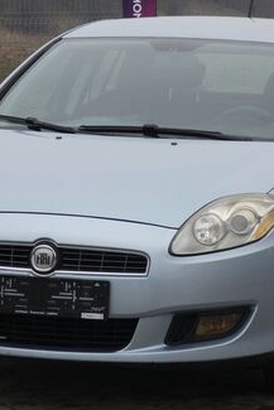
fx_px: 1904
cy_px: 218
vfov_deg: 12.3
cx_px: 145
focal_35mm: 167
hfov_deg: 8.2
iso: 80
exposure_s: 1/125
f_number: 5
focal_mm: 19.2
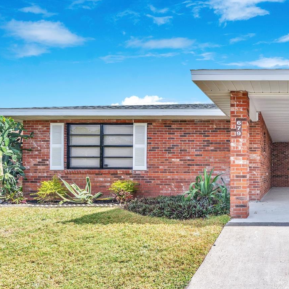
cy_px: 172
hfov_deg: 61.0
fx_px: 208
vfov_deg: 69.0
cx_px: 250
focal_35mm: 22
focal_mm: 14
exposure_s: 1/1250
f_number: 6.3
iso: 320
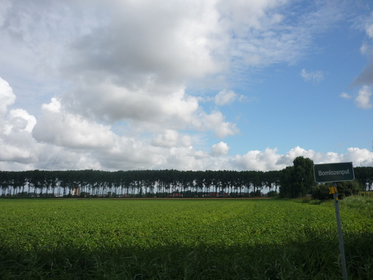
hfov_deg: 51.3
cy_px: 137
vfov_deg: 39.7
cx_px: 199
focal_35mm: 36
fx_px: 388
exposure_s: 1/250
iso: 100
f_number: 8
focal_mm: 5.5
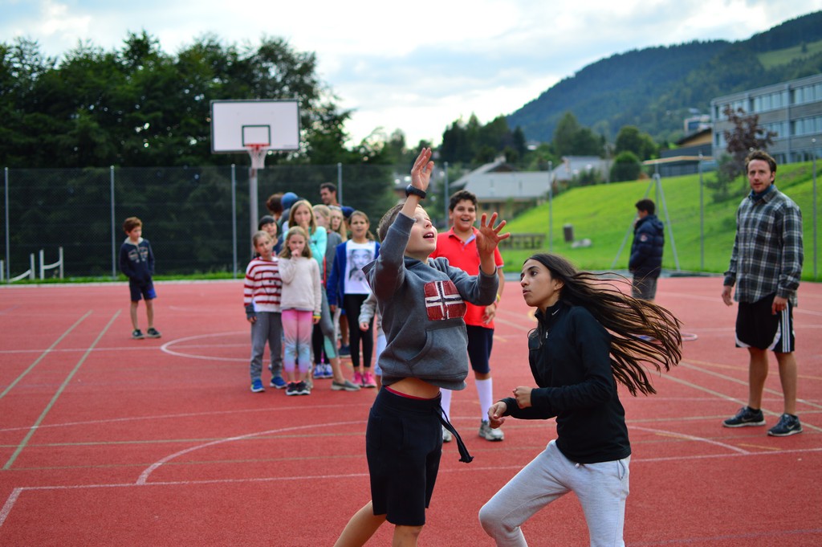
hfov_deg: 37.9
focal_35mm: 52
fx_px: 1198
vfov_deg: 25.7
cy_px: 274
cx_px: 411
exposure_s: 1/800
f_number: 1.8
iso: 110
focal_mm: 35
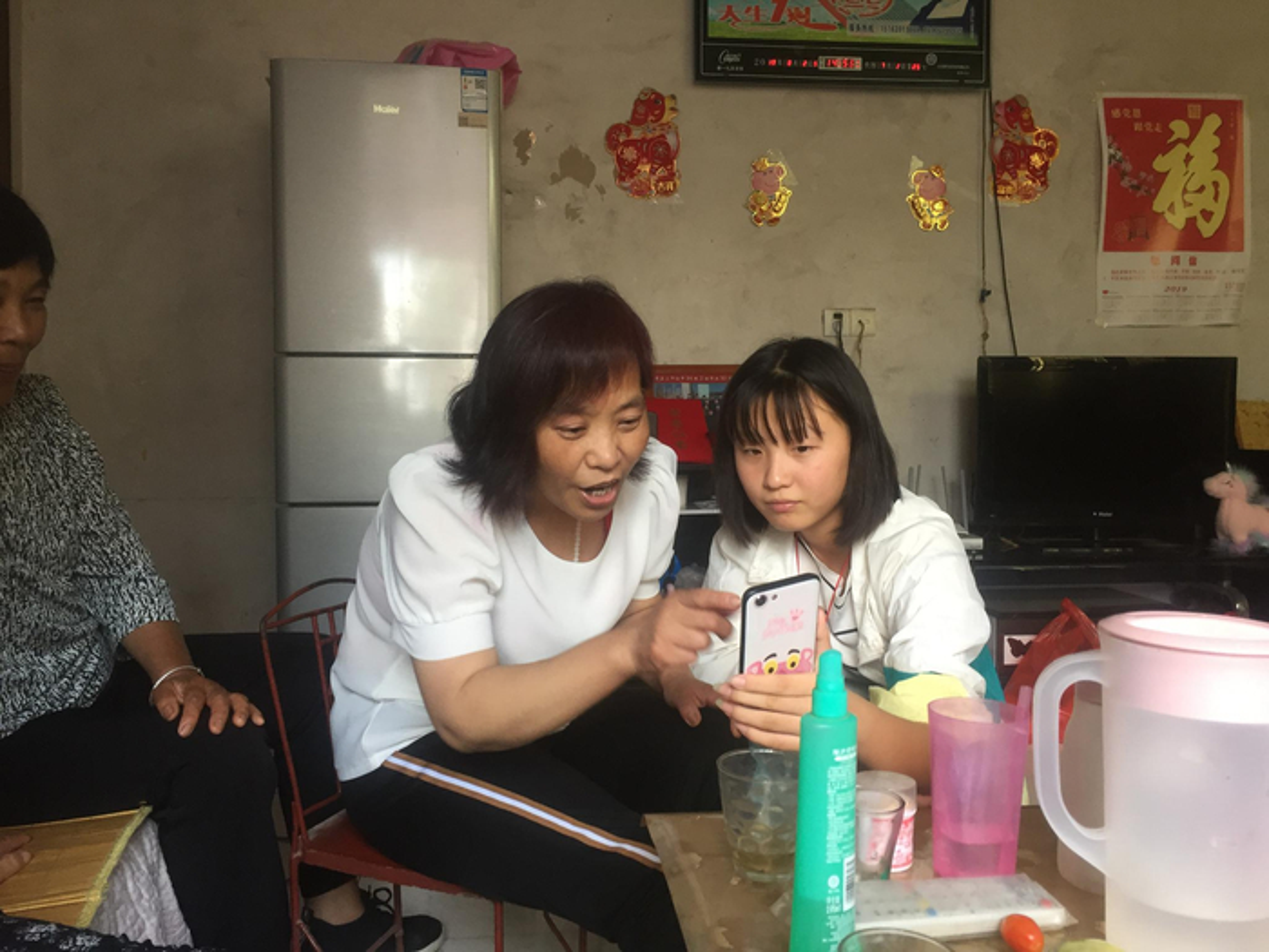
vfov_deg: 48.2
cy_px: 476
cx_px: 634
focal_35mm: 29
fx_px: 1063
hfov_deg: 61.7
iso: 100
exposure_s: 1/33
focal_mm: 4.15
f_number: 2.2
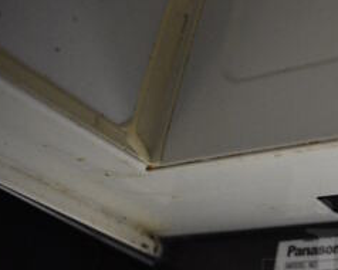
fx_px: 650
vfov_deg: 22.6
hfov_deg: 25.9
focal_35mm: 65
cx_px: 412
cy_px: 264
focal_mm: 18
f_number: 3.5
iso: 3200
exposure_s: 1/60
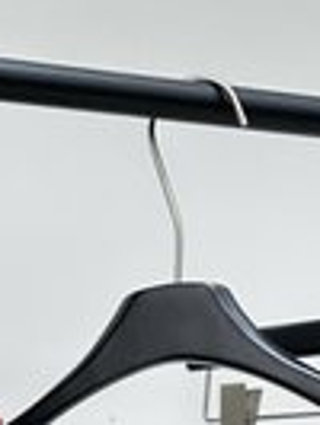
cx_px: -224
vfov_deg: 13.9
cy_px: 845
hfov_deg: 11.6
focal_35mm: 120
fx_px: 1477
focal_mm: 6.86
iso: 200
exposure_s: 1/121
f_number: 1.78
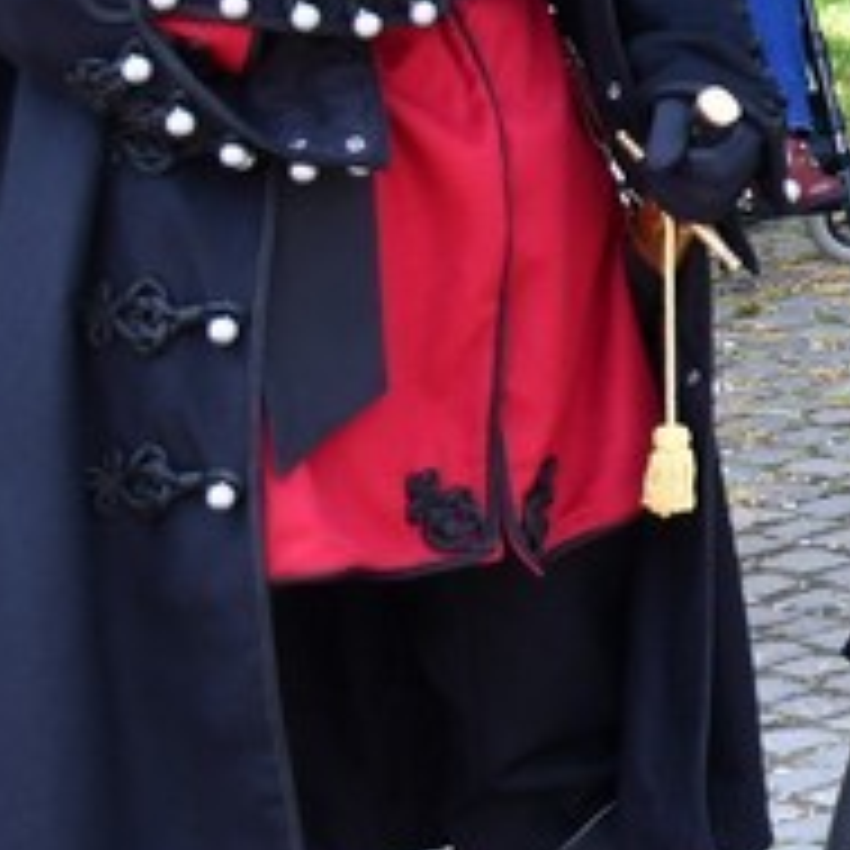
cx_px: 2001
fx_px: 5001
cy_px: -299
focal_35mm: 180
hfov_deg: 8.8
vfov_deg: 9.5
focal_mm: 26
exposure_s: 1/250
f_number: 4.5
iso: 400
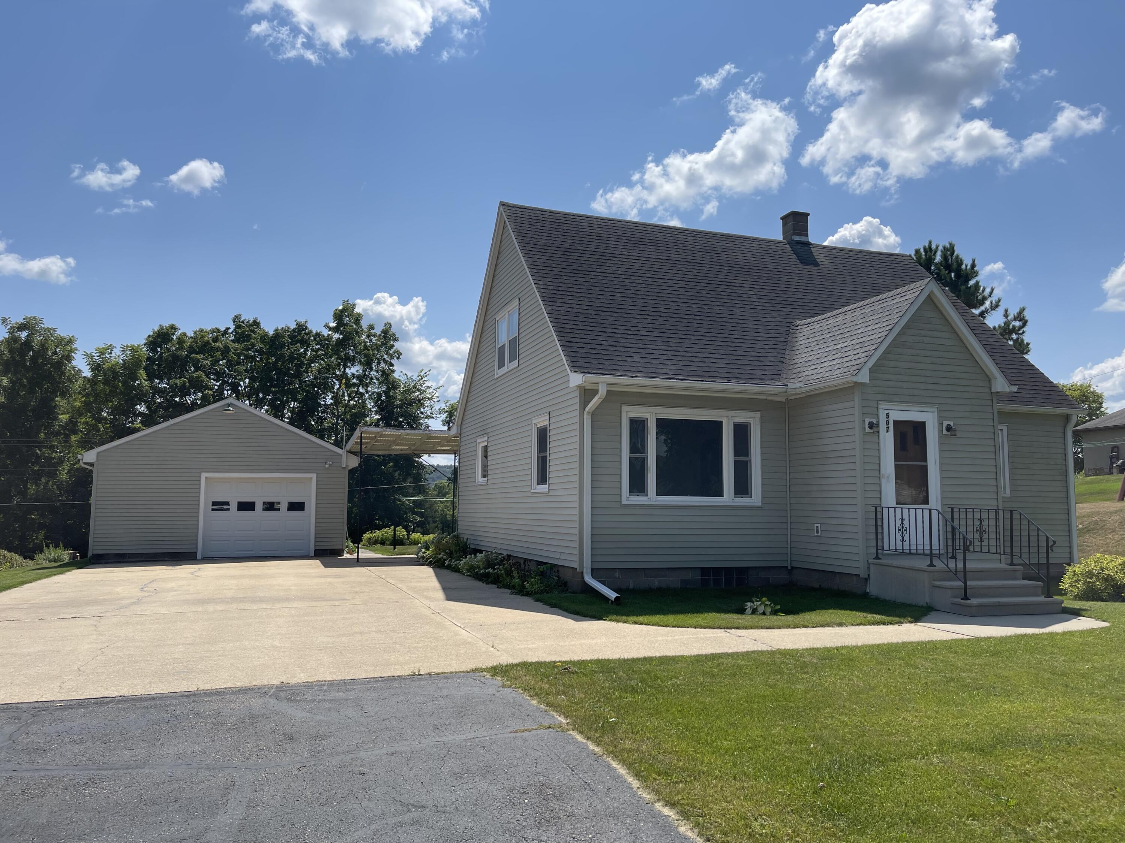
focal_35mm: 25
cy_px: 422
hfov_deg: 69.4
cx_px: 562
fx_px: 812
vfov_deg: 54.9
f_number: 1.6
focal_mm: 5.1
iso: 32
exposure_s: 1/5618
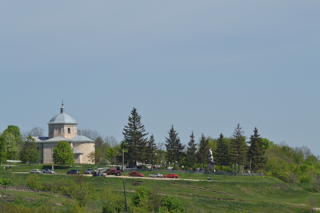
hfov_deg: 10.2
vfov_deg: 6.8
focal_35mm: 202
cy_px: 106
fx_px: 1799
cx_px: 160
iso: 200
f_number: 11
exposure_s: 1/320
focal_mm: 135
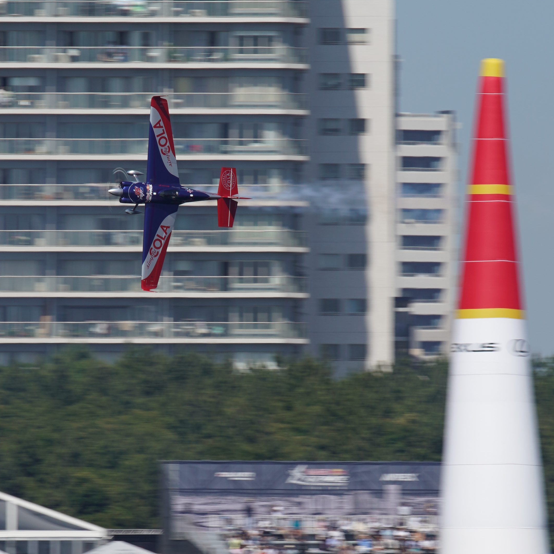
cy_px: 441
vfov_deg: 1.5
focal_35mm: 1174
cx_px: 229
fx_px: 21257
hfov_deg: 1.5
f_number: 13
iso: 100
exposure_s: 1/200
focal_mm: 500
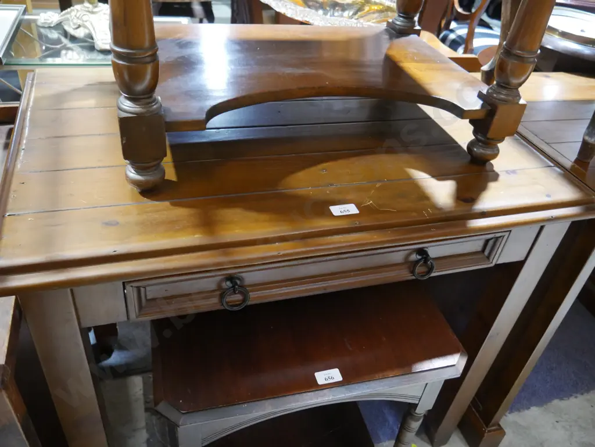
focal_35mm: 28
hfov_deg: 63.4
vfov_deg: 49.8
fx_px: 482
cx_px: 298
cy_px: 224
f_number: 3.5
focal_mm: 14
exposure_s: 1/60
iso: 2500
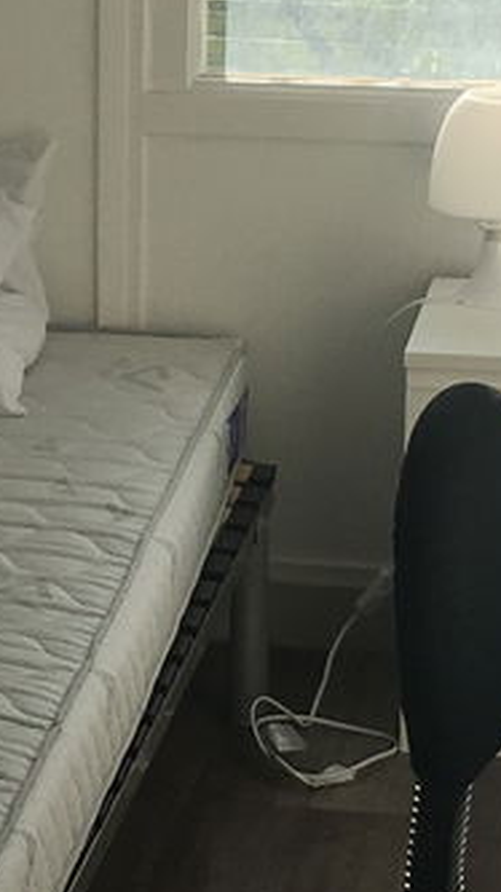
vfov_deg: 14.1
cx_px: -62
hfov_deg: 7.9
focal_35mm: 152
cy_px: 308
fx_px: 3594
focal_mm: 4.15
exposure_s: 1/1012
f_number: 2.2
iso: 25
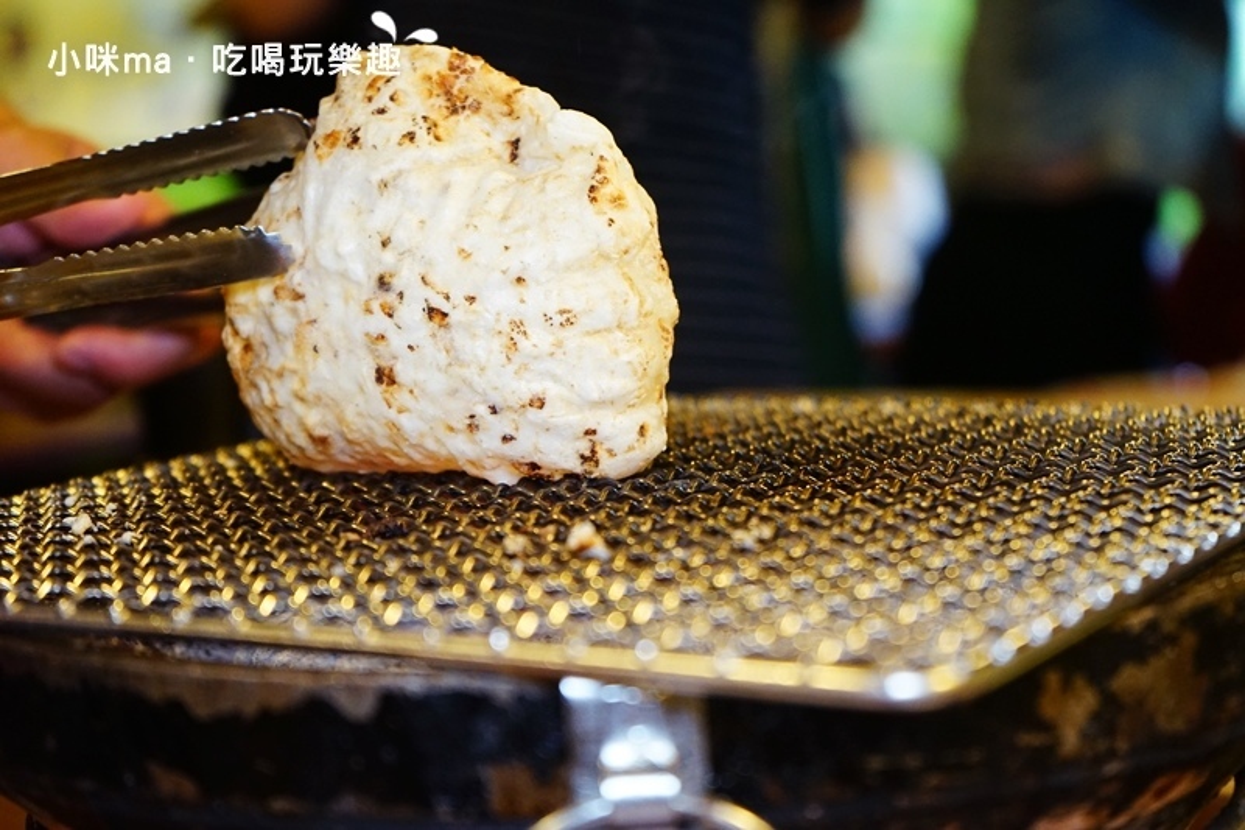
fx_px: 2282
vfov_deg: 20.6
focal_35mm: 66
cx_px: 622
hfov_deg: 30.5
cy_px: 415
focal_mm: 66
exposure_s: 1/80
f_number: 5.6
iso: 3200
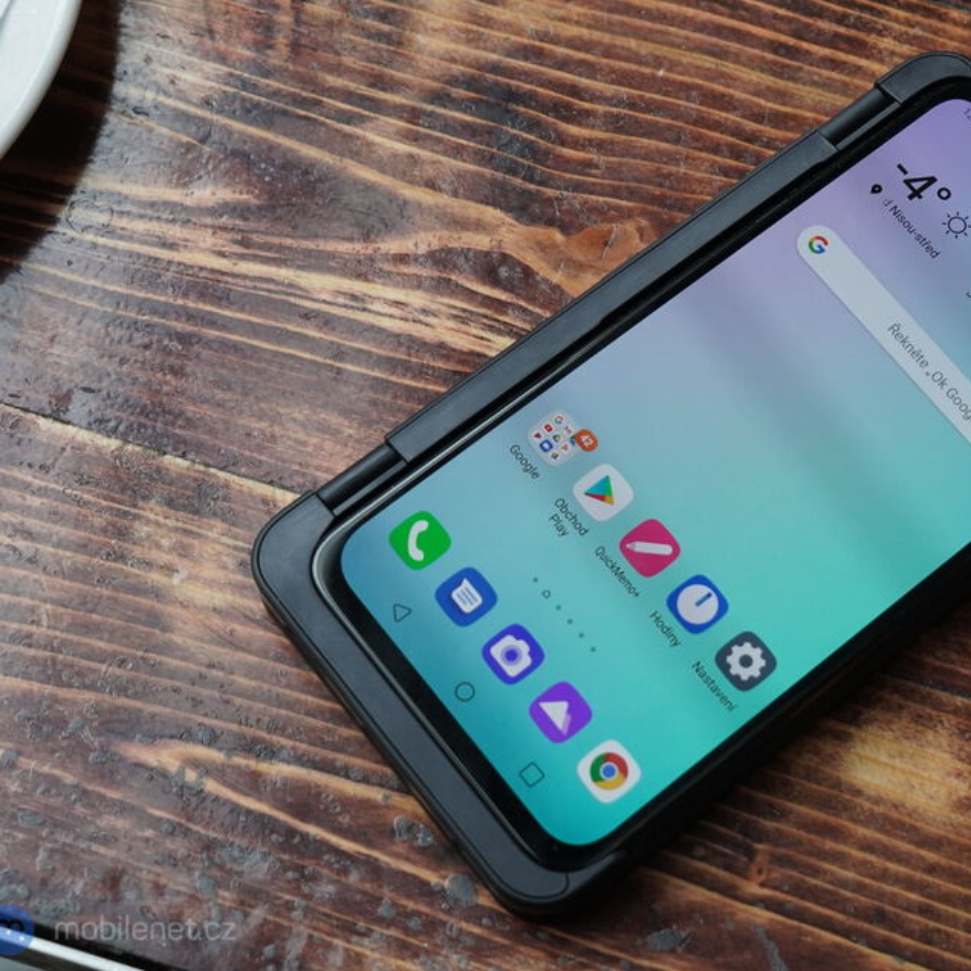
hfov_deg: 31.2
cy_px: 486
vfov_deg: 31.6
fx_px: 1714
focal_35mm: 54
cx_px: 698
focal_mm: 42
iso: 1000
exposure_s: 1/200
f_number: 6.3
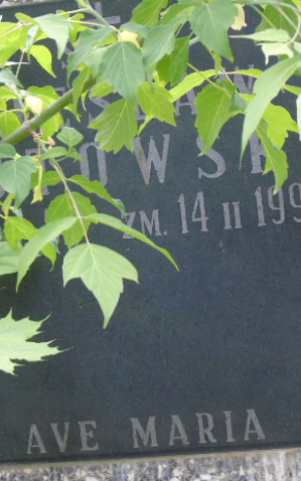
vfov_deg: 9.1
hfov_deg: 5.7
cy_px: 240
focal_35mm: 230
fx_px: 3017
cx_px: 123
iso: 400
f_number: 4.9
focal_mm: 29
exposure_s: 1/80
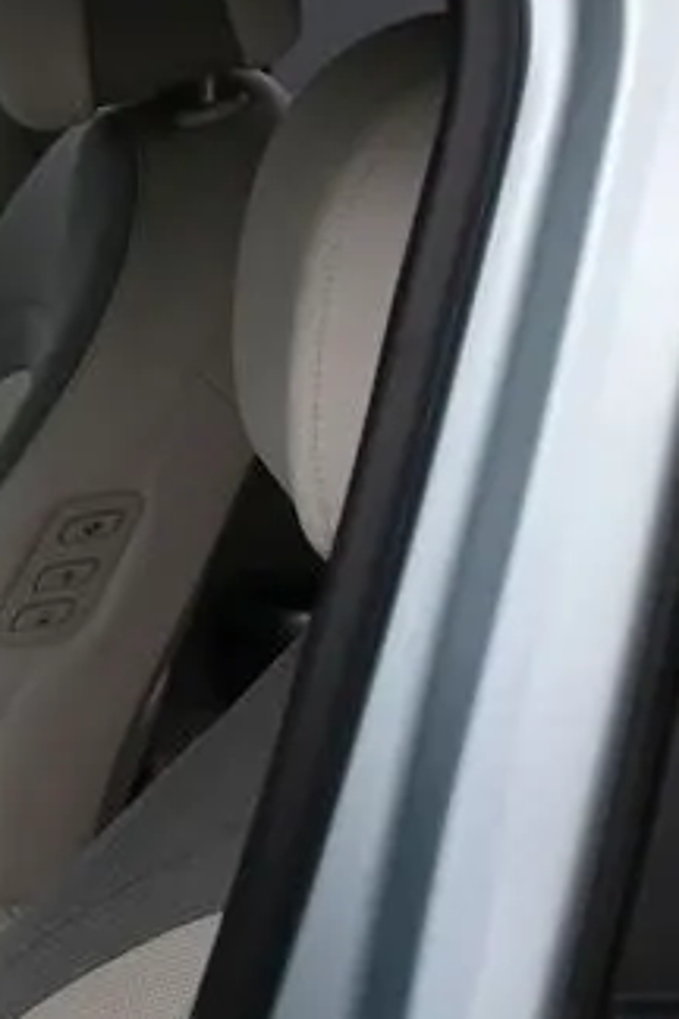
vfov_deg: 17.0
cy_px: 895
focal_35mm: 119
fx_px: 3355
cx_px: -908
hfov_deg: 10.2
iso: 400
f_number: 4.2
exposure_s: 1/250
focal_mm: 25
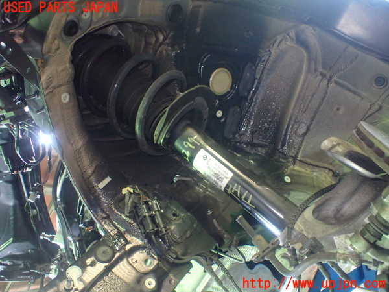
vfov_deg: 46.8
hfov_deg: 60.0
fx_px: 337
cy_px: 146
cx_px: 194
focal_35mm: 30
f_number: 2.3
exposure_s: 1/30
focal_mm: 5.4
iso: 800
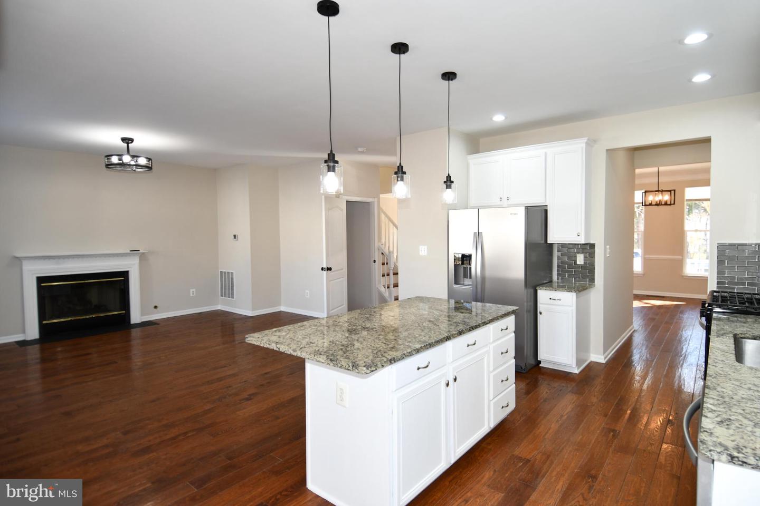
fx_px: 380
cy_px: 253
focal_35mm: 18
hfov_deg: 90.0
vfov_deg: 67.4
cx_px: 380
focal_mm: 12
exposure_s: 1/60
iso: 200
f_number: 4
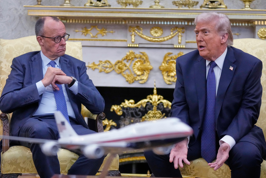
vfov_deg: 17.1
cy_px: 89
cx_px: 136
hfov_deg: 25.4
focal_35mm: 80
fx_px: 591
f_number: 2.8
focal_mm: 70
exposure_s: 1/320
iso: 6400
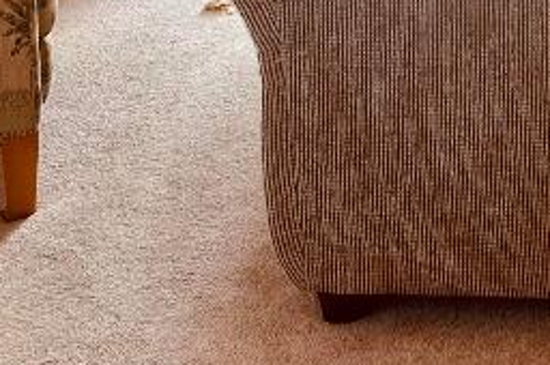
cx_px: 507
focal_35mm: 75
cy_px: -365
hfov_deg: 26.0
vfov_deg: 14.8
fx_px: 1144
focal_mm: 6.86
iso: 64
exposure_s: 1/120
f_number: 1.78
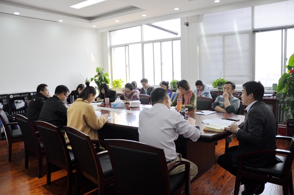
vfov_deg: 47.8
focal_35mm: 27
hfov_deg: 67.4
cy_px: 98
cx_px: 147
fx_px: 220
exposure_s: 1/400
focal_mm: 18
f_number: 3.5
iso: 640
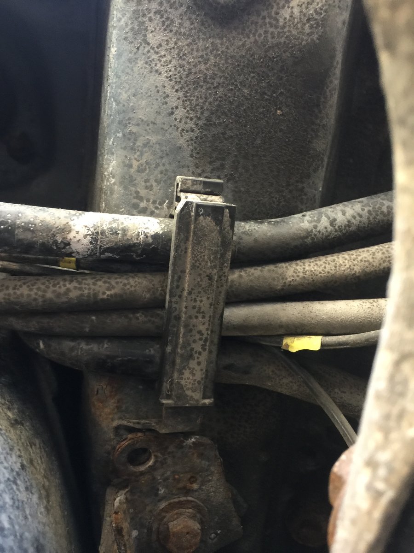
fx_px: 462
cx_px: 207
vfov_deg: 61.7
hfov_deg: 48.2
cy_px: 276
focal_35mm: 29
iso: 64
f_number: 2.2
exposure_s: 1/4
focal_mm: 4.15
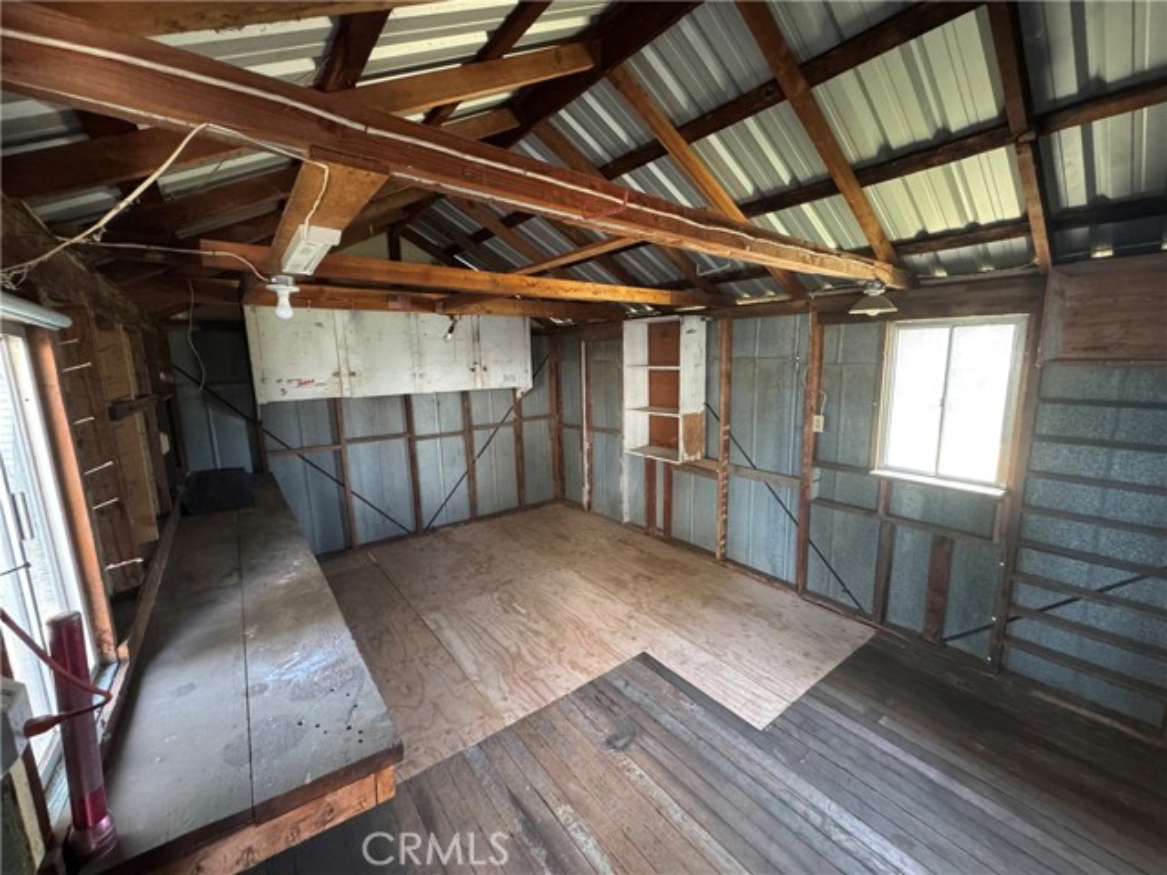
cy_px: 438
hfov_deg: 102.1
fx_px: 472
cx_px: 584
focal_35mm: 14
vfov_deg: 85.7
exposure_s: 1/60
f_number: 2.2
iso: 1000
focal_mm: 2.22
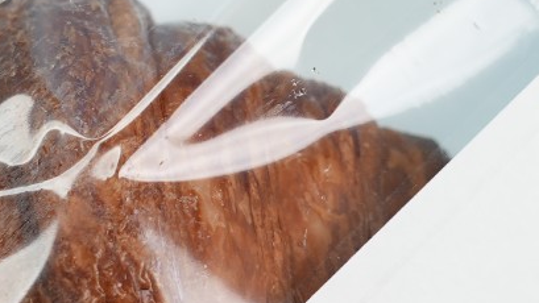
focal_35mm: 168
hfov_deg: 12.8
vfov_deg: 7.2
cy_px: 75
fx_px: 2401
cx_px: 265
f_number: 4.5
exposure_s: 1/80
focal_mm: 41
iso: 160
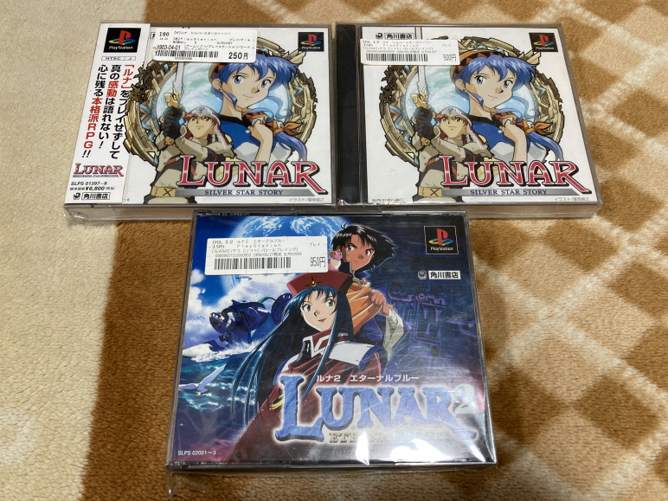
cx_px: 341
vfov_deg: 48.2
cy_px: 244
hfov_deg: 61.7
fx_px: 560
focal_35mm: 29
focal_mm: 3.99
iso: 80
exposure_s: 1/50
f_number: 1.8
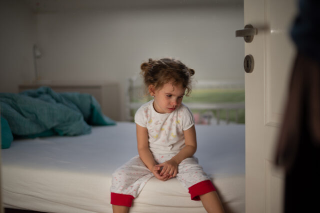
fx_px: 445
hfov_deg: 39.6
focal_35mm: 50
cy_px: 106
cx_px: 160
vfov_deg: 27.0
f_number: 2
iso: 100
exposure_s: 1/1000
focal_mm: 50
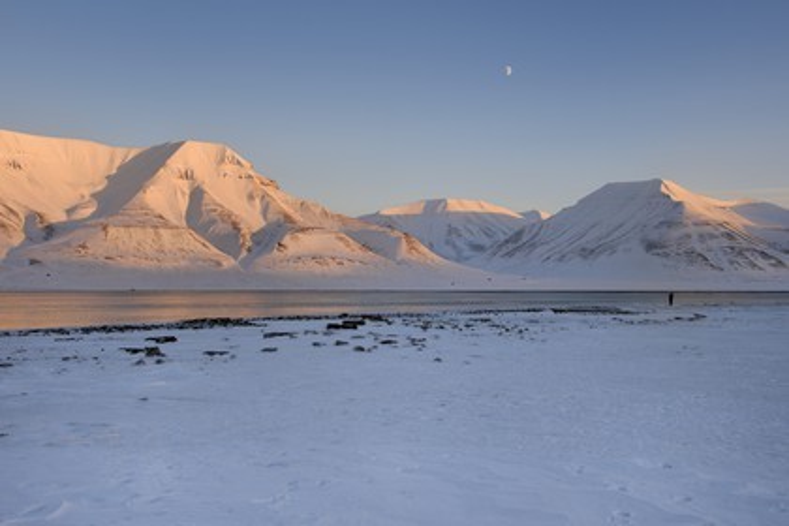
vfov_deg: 35.1
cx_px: 394
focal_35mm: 38
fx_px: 833
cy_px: 263
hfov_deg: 50.7
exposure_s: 1/200
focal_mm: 38
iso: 200
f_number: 10
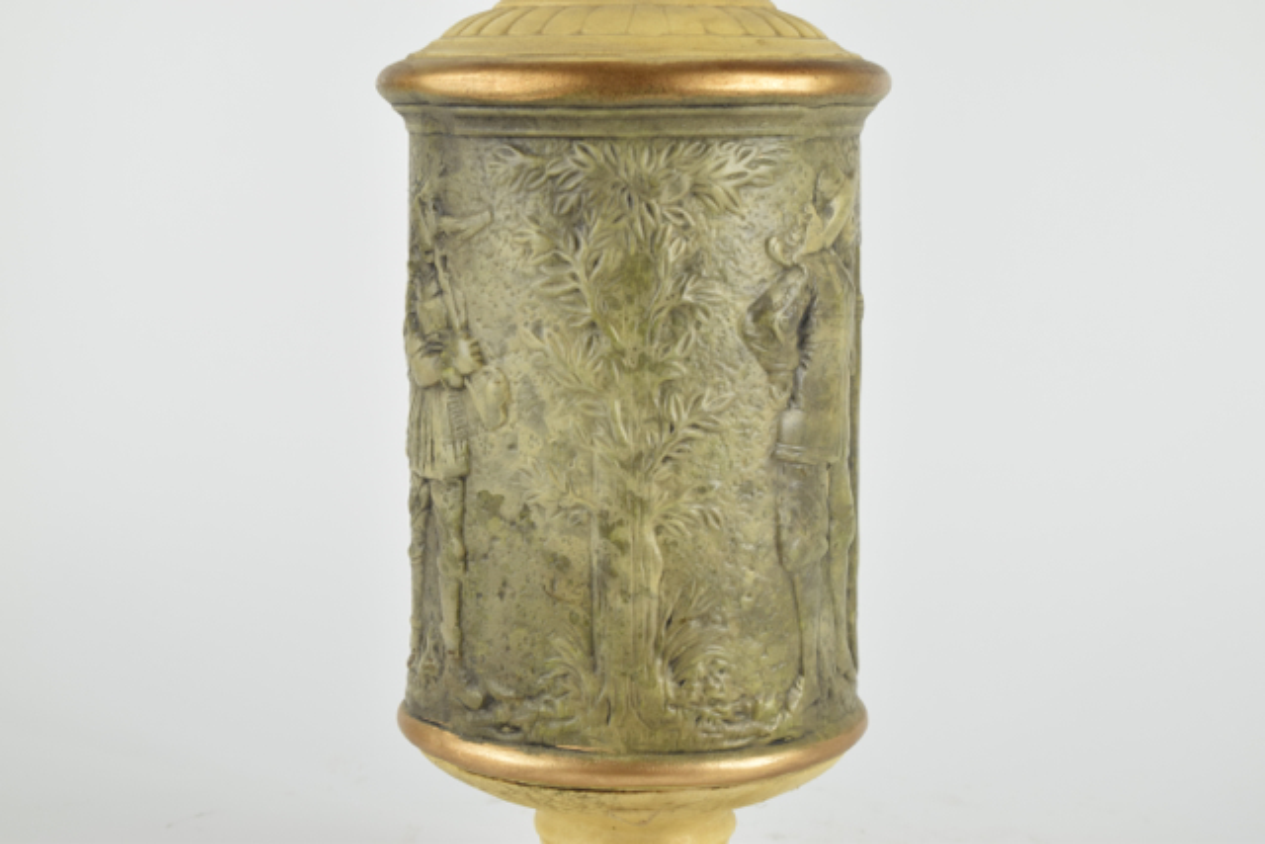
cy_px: 422
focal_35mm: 75
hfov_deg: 27.0
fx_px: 2636
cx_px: 632
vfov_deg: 18.2
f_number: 8
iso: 400
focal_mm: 50
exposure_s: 1/125
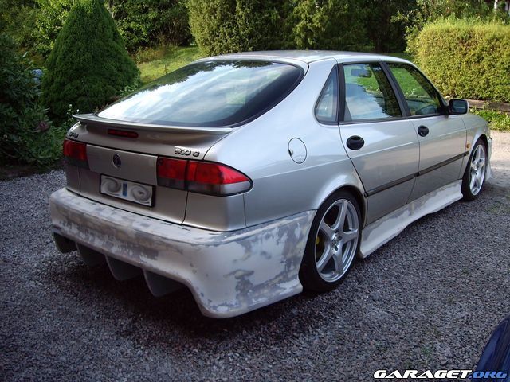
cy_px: 191
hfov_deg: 49.0
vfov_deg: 37.7
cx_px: 255
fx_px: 560
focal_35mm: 38
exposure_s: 1/160
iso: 64
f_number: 2.7
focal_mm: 6.2
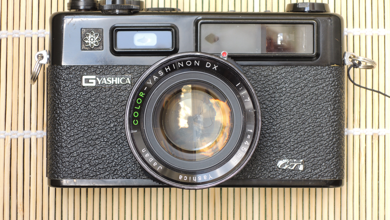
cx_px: 195
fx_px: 1127
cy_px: 83
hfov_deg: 19.6
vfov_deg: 11.1
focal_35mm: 109
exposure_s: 1/25
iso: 100
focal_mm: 17.9
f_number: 4.9
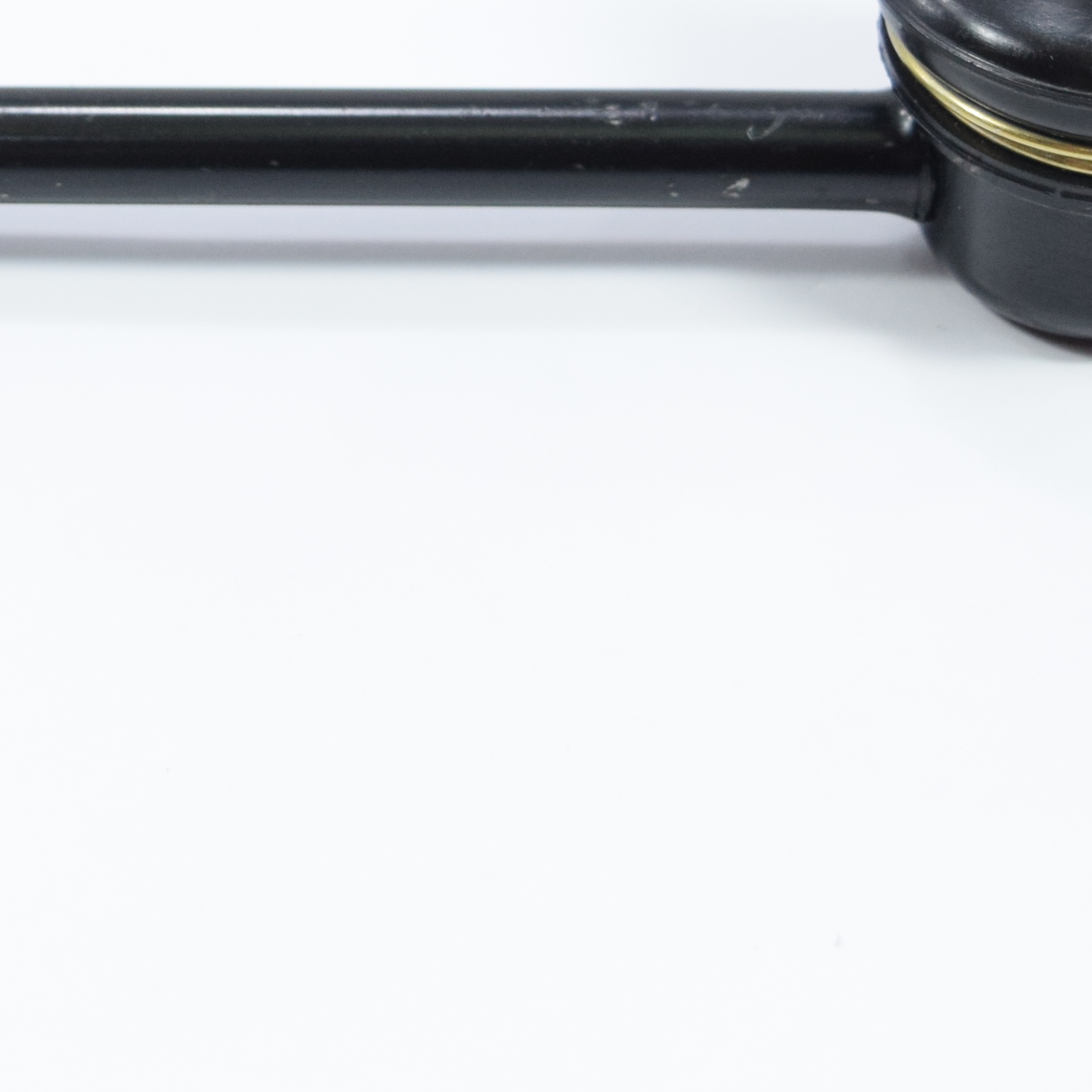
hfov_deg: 11.1
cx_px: -99
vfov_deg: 11.1
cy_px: -112
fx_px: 5556
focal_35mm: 156
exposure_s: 1/160
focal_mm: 31
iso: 500
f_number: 4.5
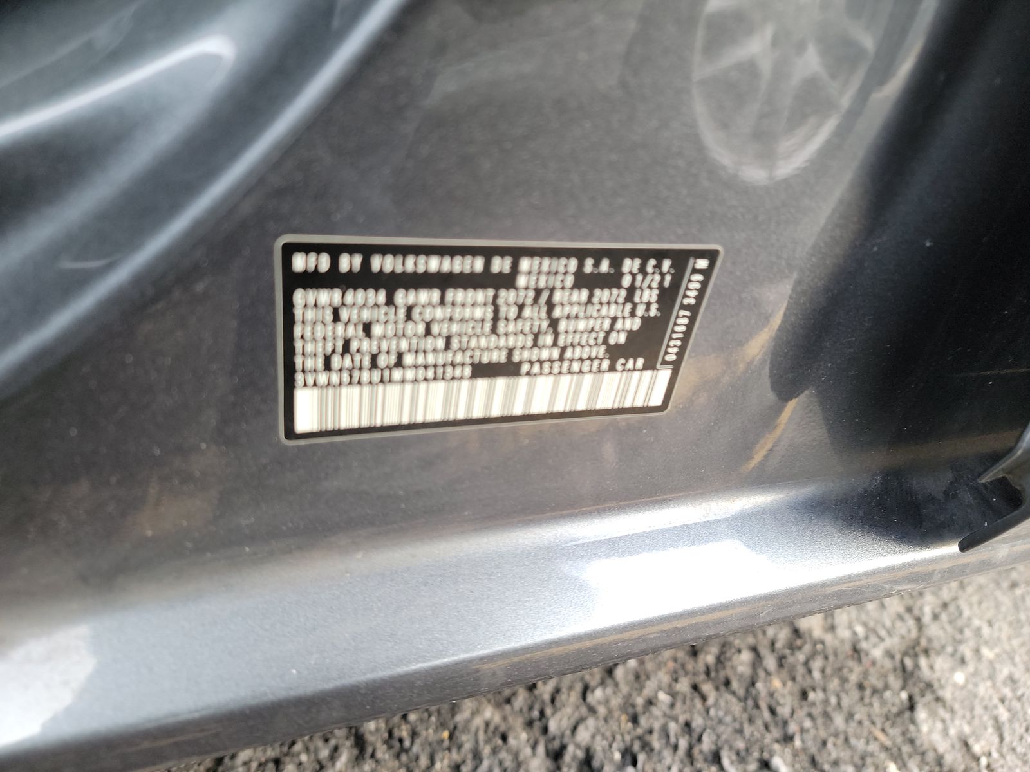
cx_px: 515
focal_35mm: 24
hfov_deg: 71.6
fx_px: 714
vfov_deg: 56.8
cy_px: 386
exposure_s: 1/60
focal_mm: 6.7
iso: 251
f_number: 1.8
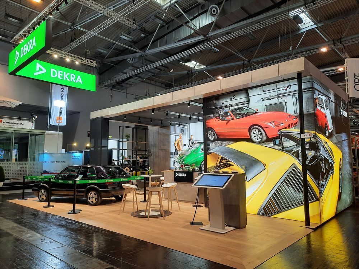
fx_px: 259
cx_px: 180
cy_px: 134
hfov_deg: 69.4
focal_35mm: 25
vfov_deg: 54.9
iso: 80
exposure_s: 1/50
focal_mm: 4.6
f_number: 2
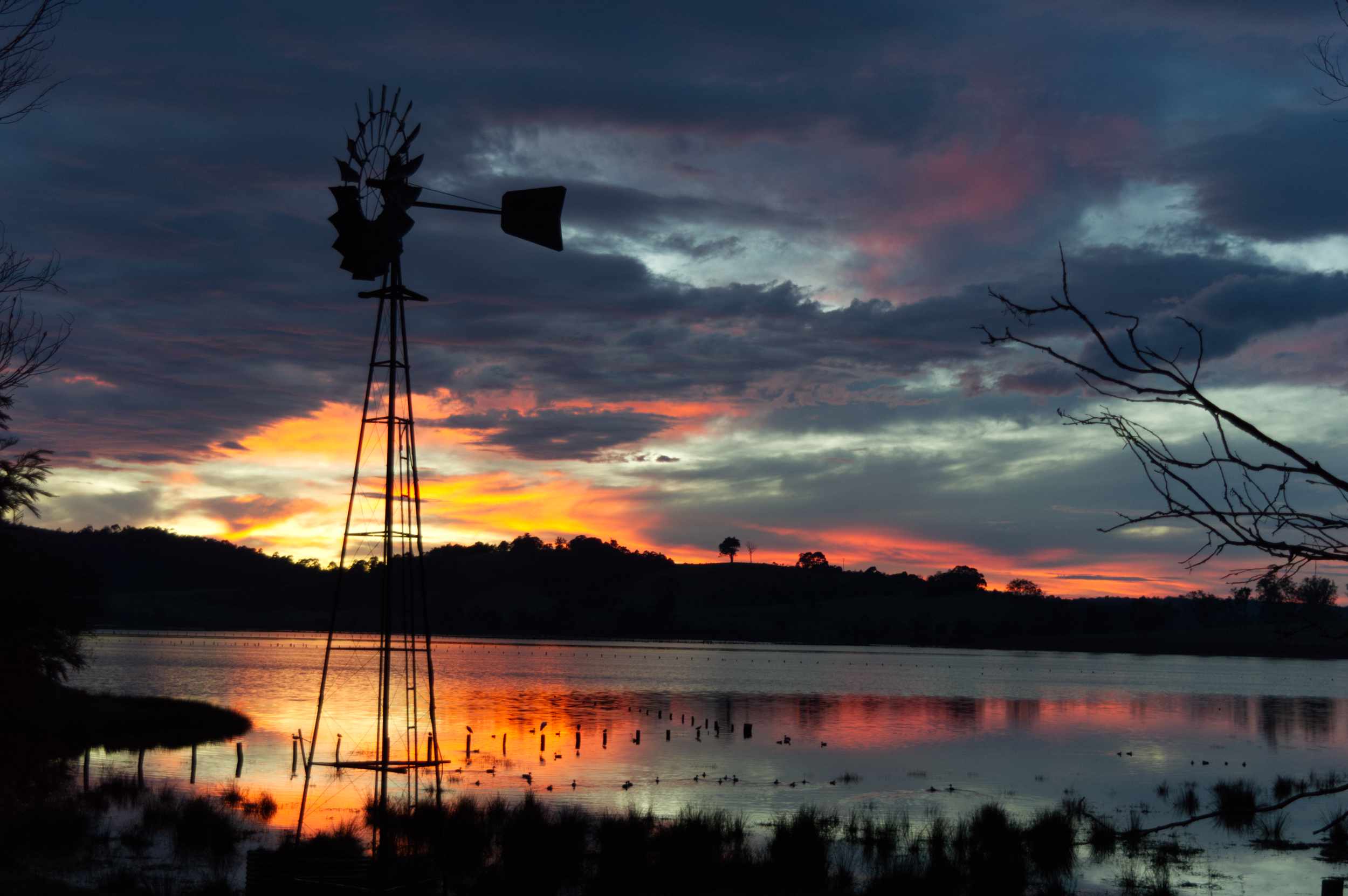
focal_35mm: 57
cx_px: 674
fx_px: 2132
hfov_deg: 35.1
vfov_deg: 23.7
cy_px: 448
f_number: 4.8
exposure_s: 1/40
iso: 400
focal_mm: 38
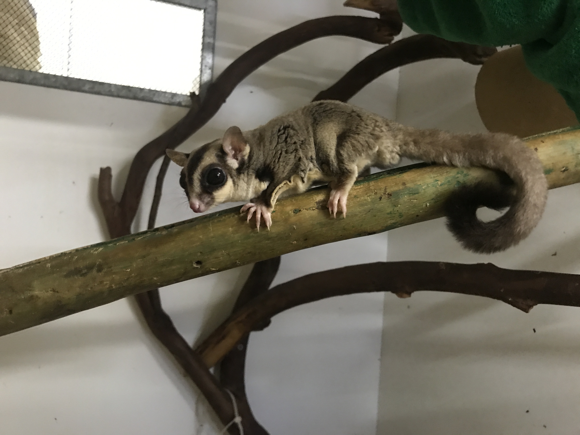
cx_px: 290
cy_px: 218
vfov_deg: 49.7
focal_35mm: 28
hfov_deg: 63.4
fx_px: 469
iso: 100
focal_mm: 3.99
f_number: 1.8
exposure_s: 1/7
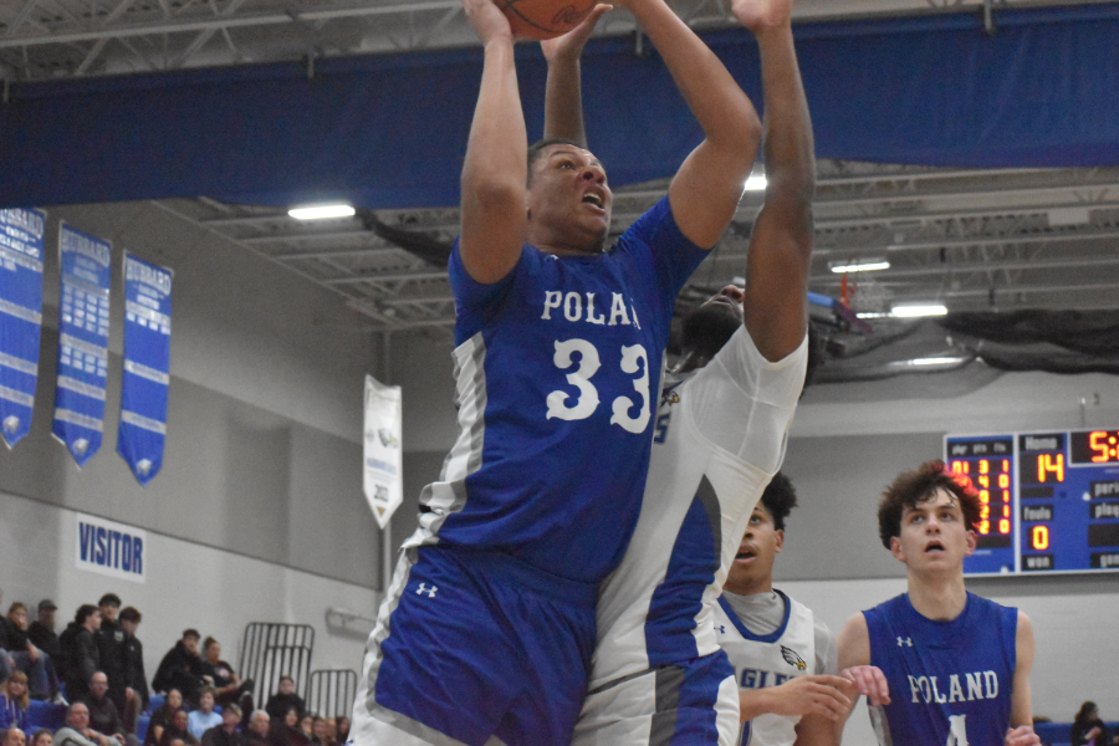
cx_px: 560
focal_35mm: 108
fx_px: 3357
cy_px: 373
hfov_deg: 18.9
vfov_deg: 12.7
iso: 12800
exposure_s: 1/800
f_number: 6.3
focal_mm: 72
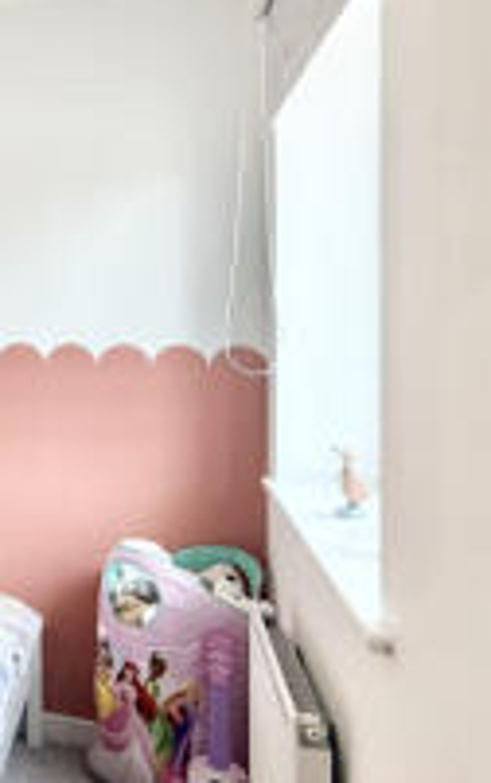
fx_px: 919
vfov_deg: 45.9
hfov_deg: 22.0
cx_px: -329
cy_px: 306
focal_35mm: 43
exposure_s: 1/100
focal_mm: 2.22
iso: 100
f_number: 2.2
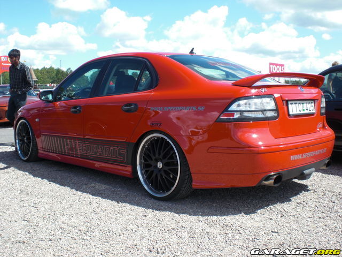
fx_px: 375
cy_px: 128
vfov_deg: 37.7
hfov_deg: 49.0
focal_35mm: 38
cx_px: 171
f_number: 5.6
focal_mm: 6.3
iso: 64
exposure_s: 1/200
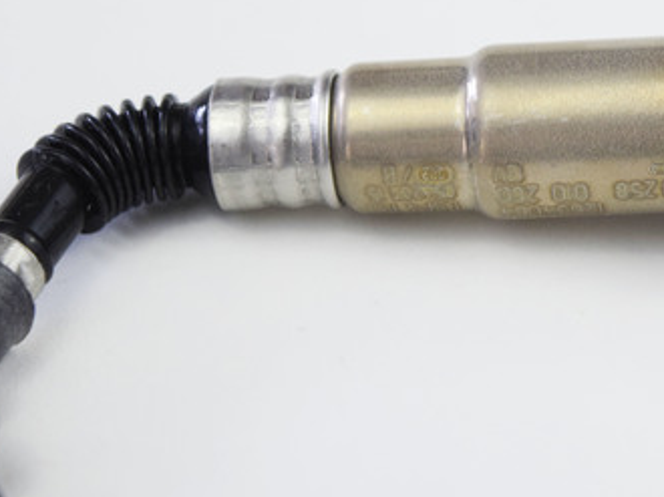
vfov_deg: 9.6
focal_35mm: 154
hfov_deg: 12.8
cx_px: 567
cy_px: 94
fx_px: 2951
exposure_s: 1/60
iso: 1000
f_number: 5.6
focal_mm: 55
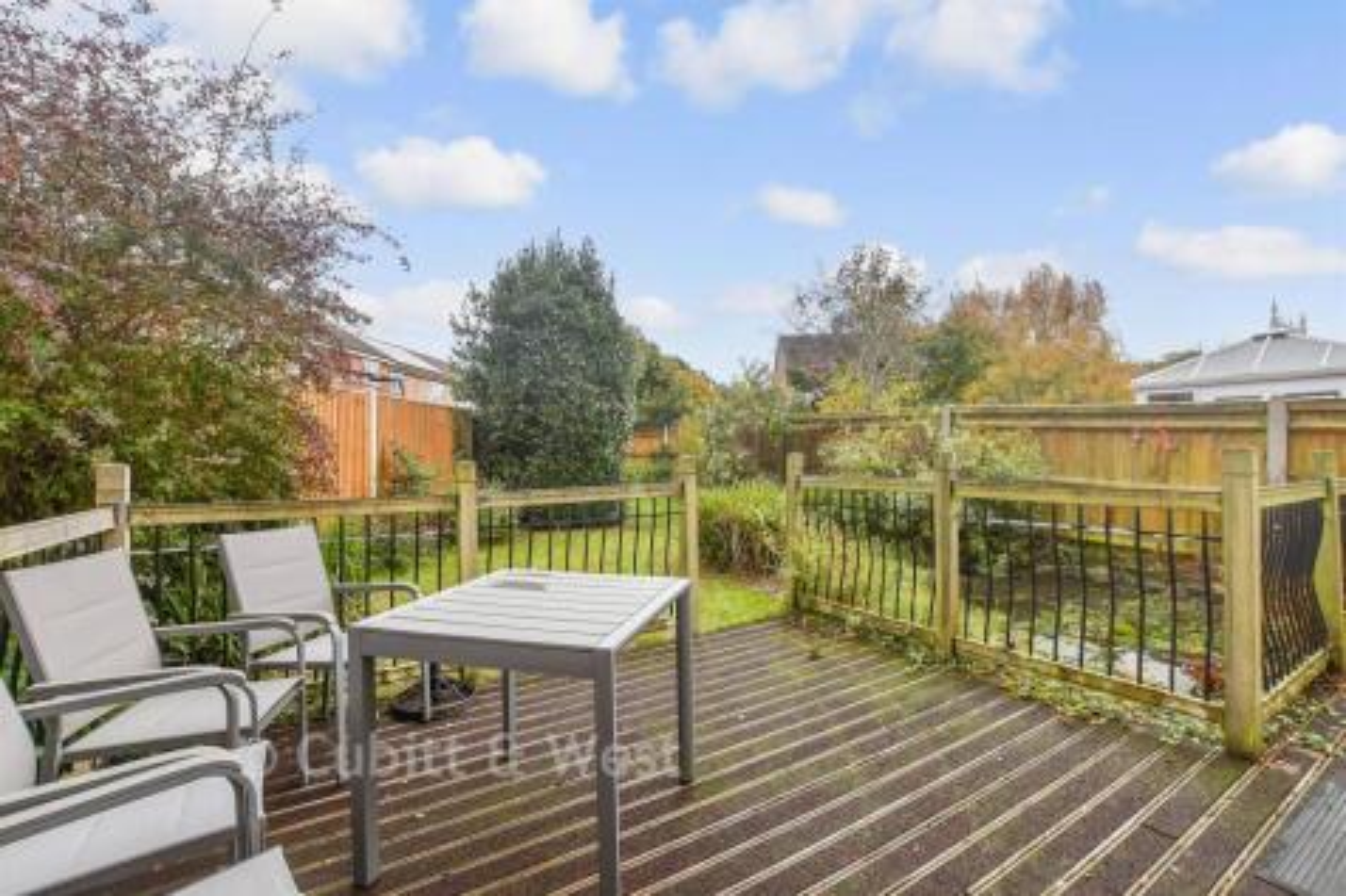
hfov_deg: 100.4
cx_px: 673
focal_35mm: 15
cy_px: 448
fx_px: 561
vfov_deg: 77.3
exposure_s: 1/80
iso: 160
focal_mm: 10
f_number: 8
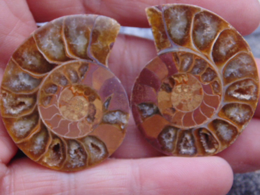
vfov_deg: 18.7
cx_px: 130
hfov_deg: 24.7
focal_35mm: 79
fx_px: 593
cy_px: 98
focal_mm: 14.1
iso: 200
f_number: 4.3
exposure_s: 1/60
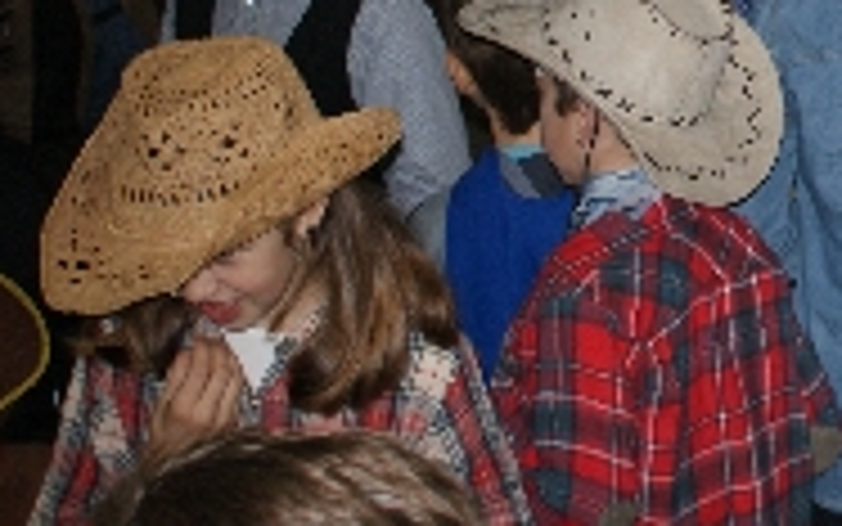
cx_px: 1184
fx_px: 3374
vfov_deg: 8.7
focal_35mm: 147
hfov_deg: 13.5
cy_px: -292
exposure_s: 1/60
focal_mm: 30
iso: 400
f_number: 5
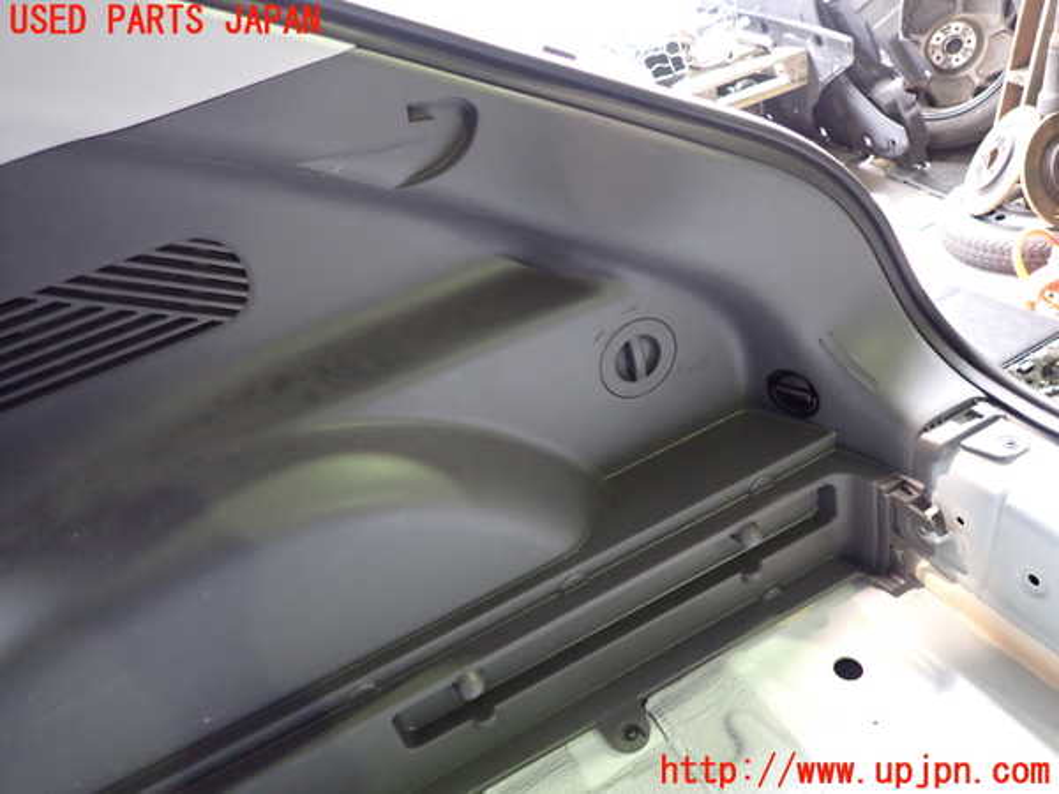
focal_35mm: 25
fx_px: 765
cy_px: 397
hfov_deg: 69.4
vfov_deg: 54.9
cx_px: 530
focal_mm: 4.5
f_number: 2
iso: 640
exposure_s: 1/30
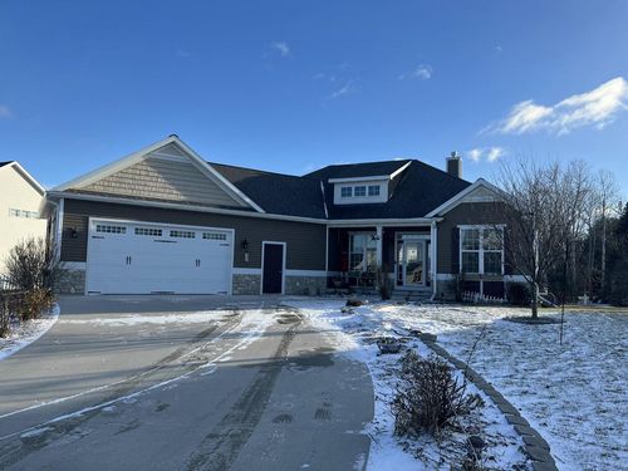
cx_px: 314
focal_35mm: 26
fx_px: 472
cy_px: 236
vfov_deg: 53.1
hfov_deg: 67.3
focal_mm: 5.1
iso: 50
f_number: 1.6
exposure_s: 1/1957
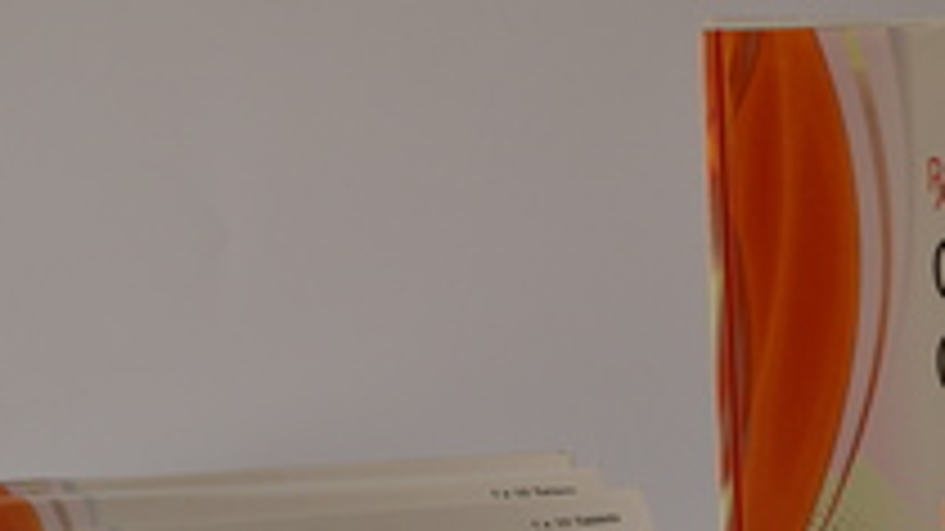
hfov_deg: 14.9
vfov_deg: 8.5
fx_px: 3557
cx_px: 950
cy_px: 387
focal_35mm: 142
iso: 140
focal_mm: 38
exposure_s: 1/125
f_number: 8
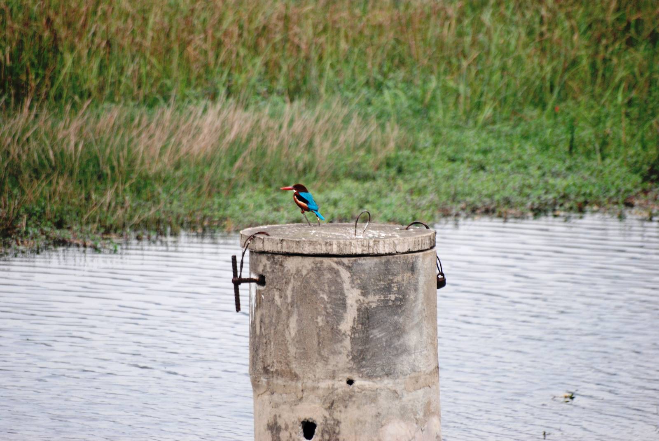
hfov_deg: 4.6
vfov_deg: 3.1
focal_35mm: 450
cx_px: 330
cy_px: 220
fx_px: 8247
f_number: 5.6
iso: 400
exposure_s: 1/160
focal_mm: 300
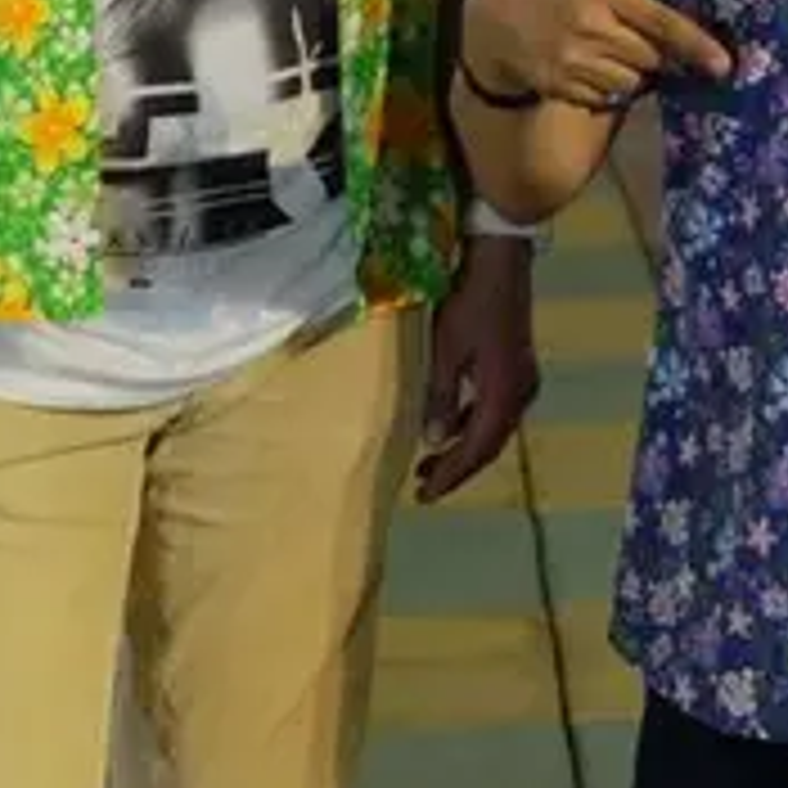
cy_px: -286
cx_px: 887
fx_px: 4790
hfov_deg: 9.3
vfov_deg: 9.2
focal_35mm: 186
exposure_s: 1/60
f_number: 3.6
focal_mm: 32.9
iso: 3200
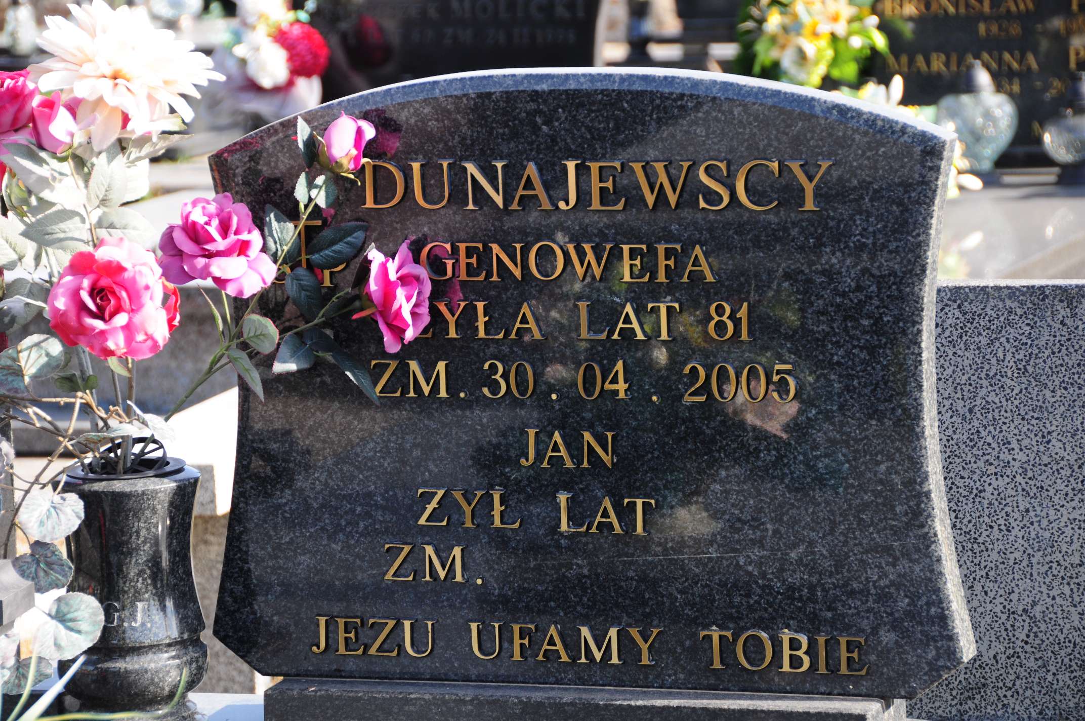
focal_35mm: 142
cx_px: 542
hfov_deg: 14.4
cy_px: 360
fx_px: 4290
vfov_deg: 9.6
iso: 200
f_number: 7.1
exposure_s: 1/160
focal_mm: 95
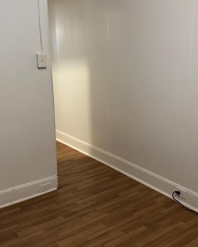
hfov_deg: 33.1
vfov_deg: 41.0
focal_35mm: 45
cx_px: 135
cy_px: 105
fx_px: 330
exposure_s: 1/60
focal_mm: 6.76
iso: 400
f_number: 1.78
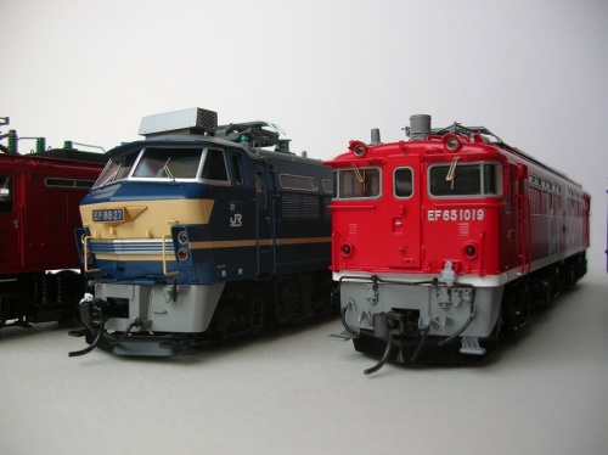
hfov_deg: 52.7
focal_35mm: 35
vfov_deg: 40.6
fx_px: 614
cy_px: 228
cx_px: 304
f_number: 2.8
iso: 50
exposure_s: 1/94.7
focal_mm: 5.8
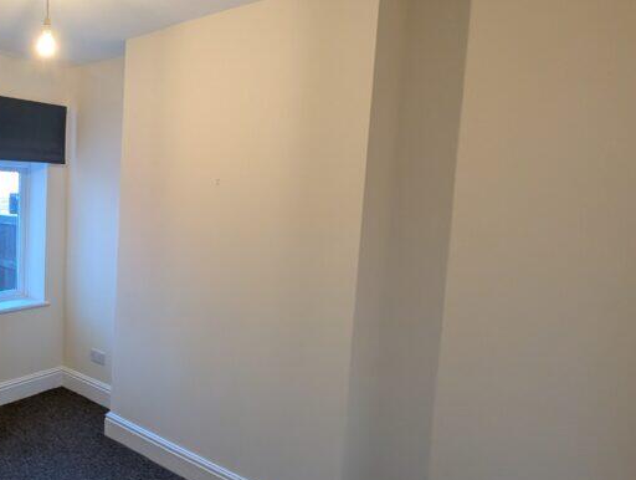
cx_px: 21
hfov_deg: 54.6
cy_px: 239
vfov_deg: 53.2
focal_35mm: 26
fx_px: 479
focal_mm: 1.95
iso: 110
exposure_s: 1/30.8
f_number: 2.2
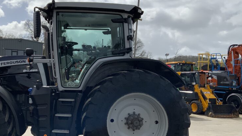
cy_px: 77
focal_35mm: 44
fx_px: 282
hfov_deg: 45.5
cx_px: 75
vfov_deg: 27.1
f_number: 1.8
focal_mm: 3
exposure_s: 1/3534
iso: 20
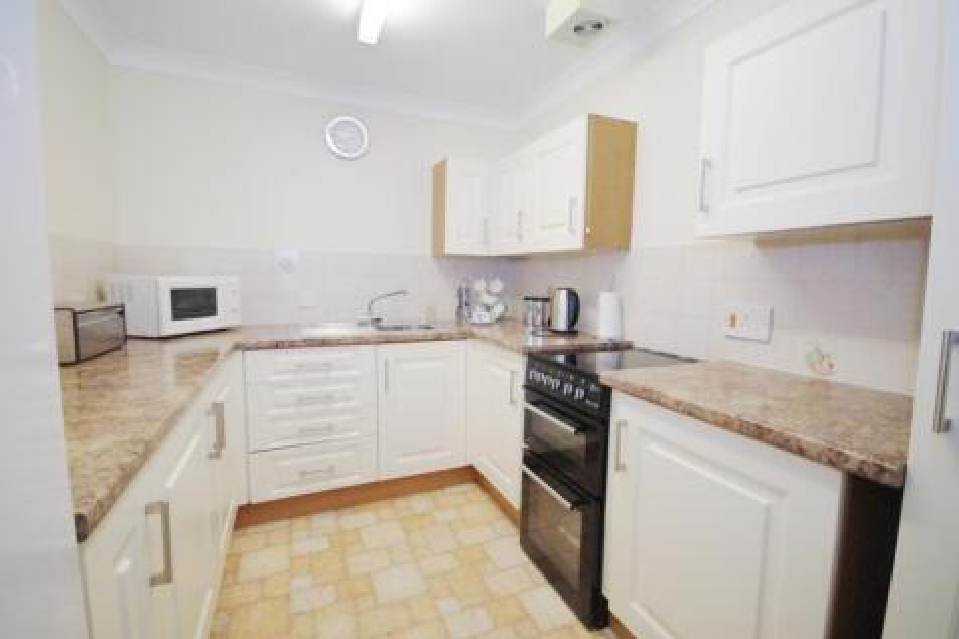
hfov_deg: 100.4
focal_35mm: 15
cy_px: 320
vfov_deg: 77.3
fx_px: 399
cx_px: 480
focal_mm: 10
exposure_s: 1/160
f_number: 4
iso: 1600
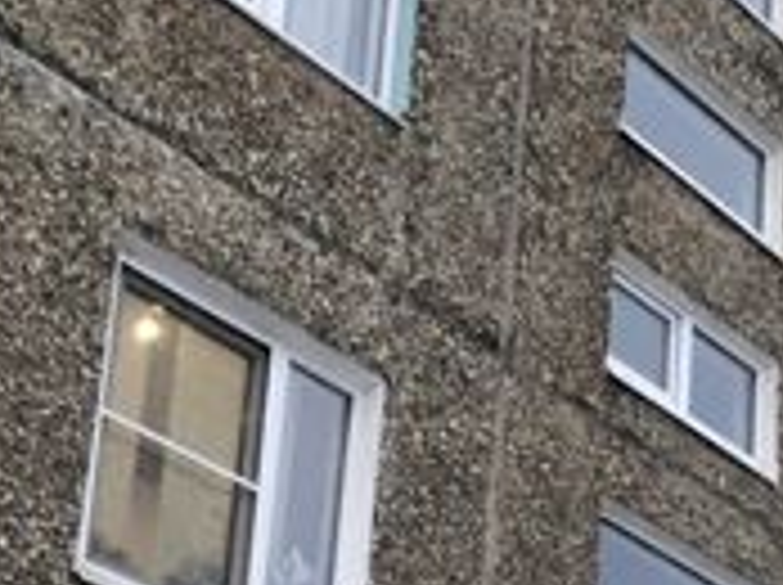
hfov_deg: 17.3
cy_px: 972
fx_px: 2327
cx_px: 1166
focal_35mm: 103
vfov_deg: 13.2
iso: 40
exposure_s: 1/24
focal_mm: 3.99
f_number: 1.8
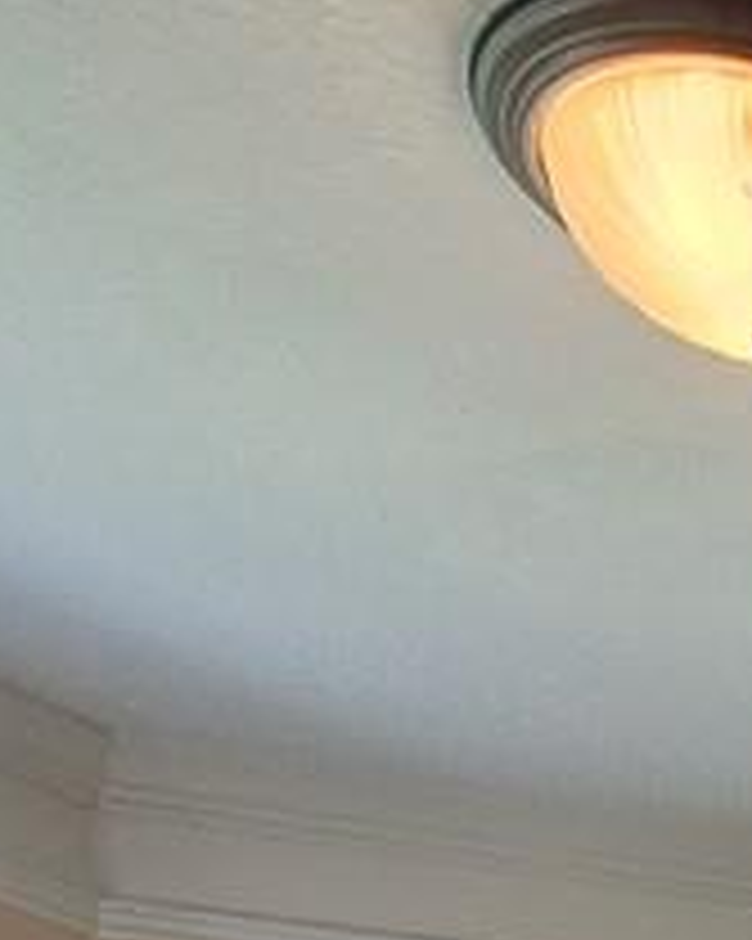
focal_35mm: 97
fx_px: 2701
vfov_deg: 14.6
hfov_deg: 12.9
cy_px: 2105
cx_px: 1684
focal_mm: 1.74
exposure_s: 1/120
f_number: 2.2
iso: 50
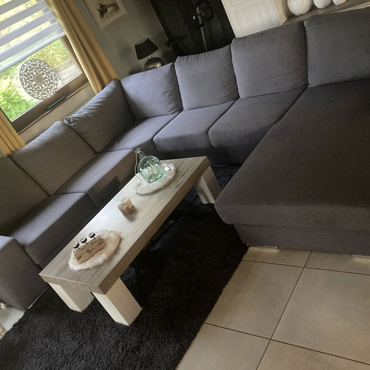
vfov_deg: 48.4
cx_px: 198
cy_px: 188
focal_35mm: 34
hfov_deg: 48.4
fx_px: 411
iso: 640
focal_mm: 3.99
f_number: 1.8
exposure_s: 1/23
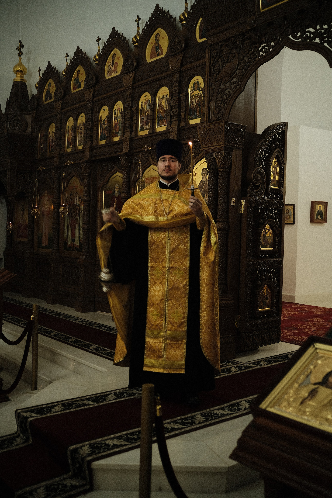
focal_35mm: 35
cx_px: 166
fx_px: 484
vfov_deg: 54.4
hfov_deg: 37.9
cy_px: 249
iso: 1000
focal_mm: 23
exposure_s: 1/100
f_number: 2.2
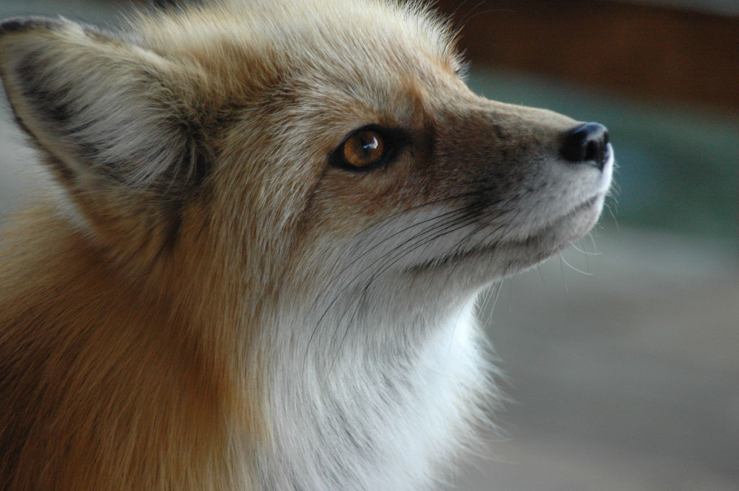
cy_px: 246
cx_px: 370
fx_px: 6152
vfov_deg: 4.6
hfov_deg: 6.9
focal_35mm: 300
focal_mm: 200
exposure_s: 1/40
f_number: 5.6
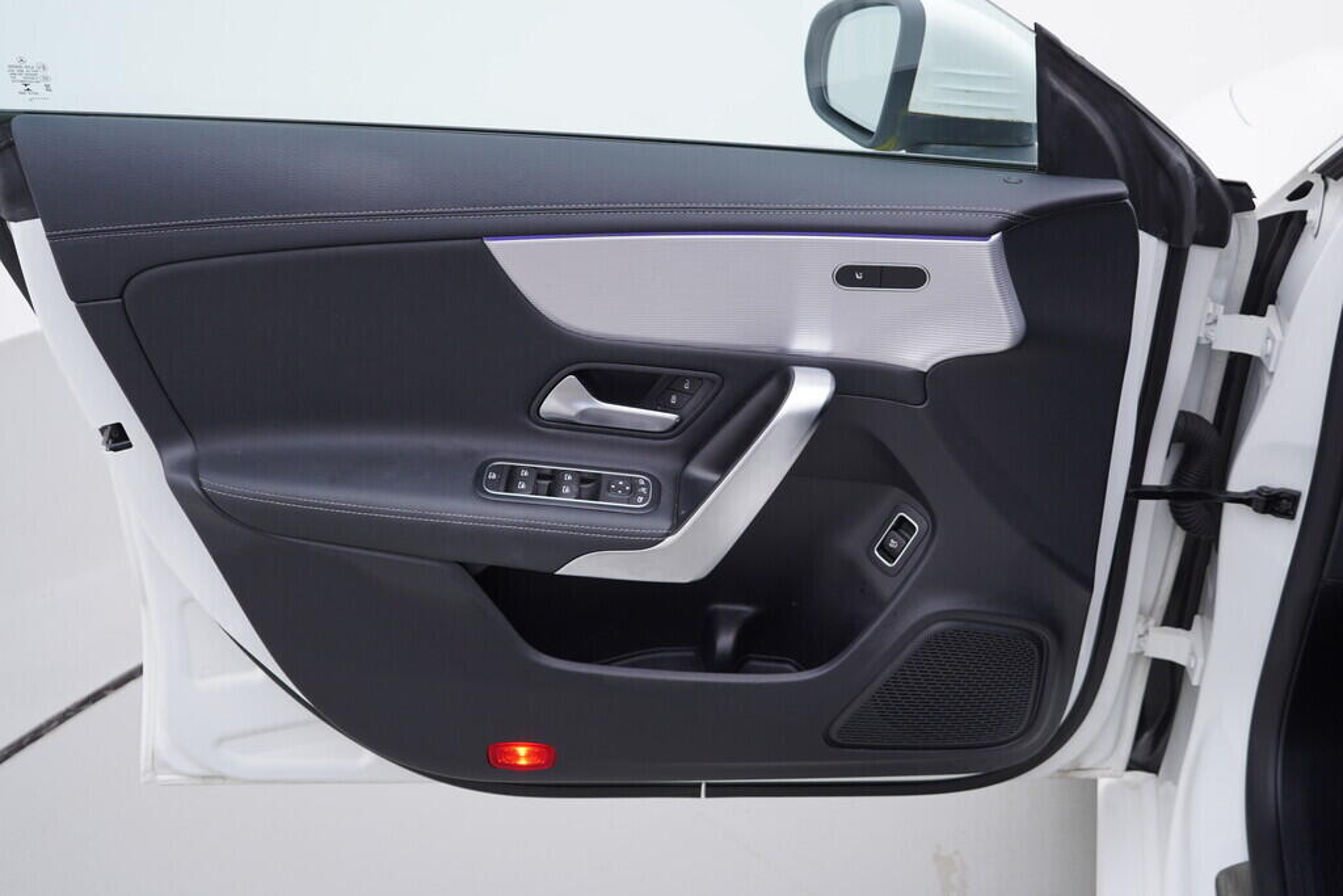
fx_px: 1343
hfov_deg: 53.1
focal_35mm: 36
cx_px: 672
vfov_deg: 36.9
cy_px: 448
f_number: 3.5
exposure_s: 1/60
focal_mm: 24
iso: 125
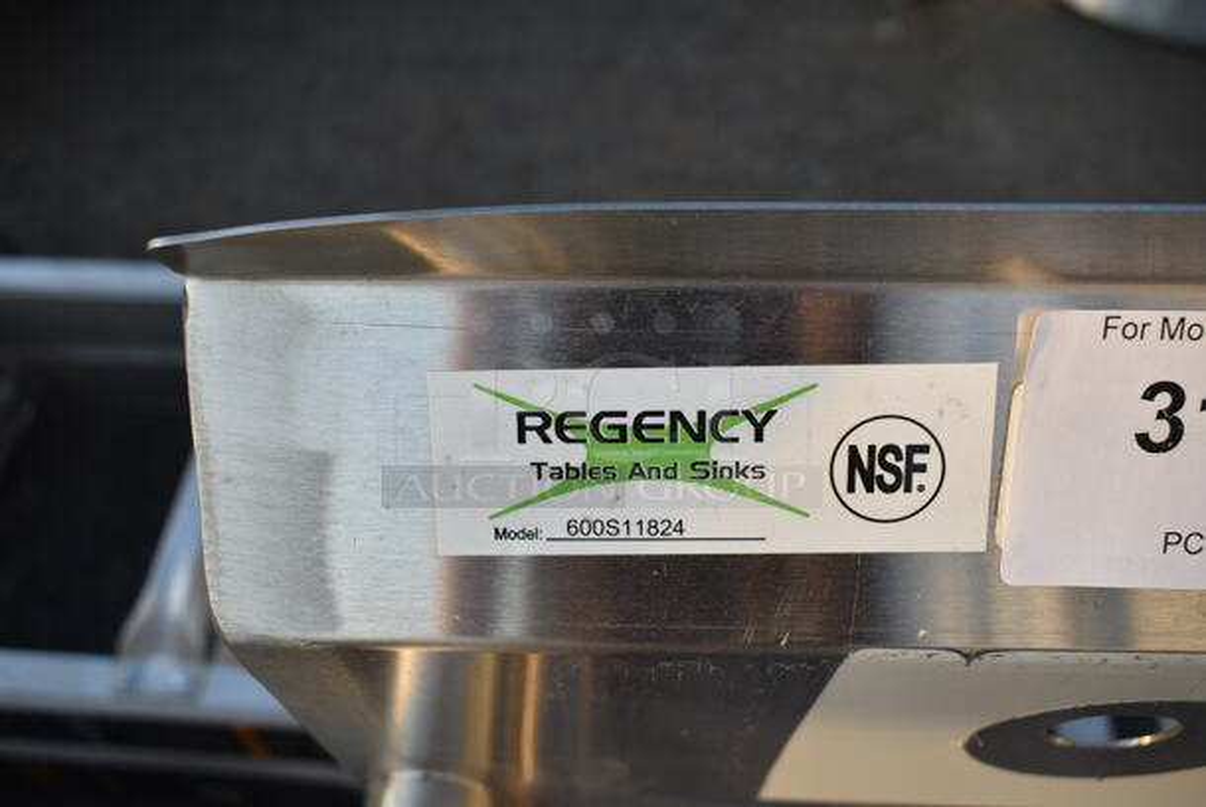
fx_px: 1107
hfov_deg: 57.2
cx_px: 603
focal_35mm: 33
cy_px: 404
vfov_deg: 40.1
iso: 100
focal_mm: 22
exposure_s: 1/125
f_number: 5
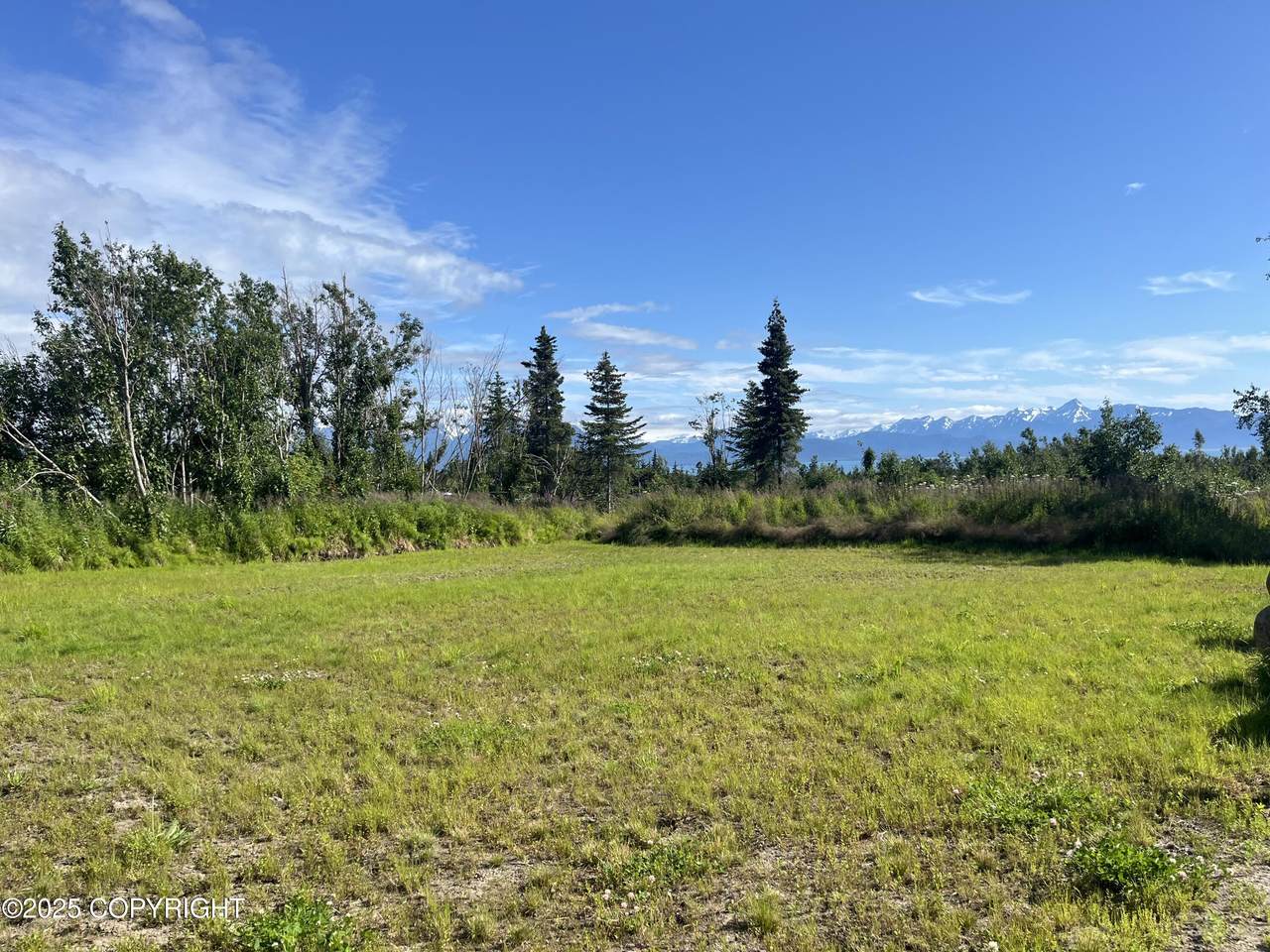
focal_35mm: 26
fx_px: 954
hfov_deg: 67.3
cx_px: 635
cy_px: 476
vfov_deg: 53.1
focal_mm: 5.1
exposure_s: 1/3745
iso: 50
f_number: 1.6
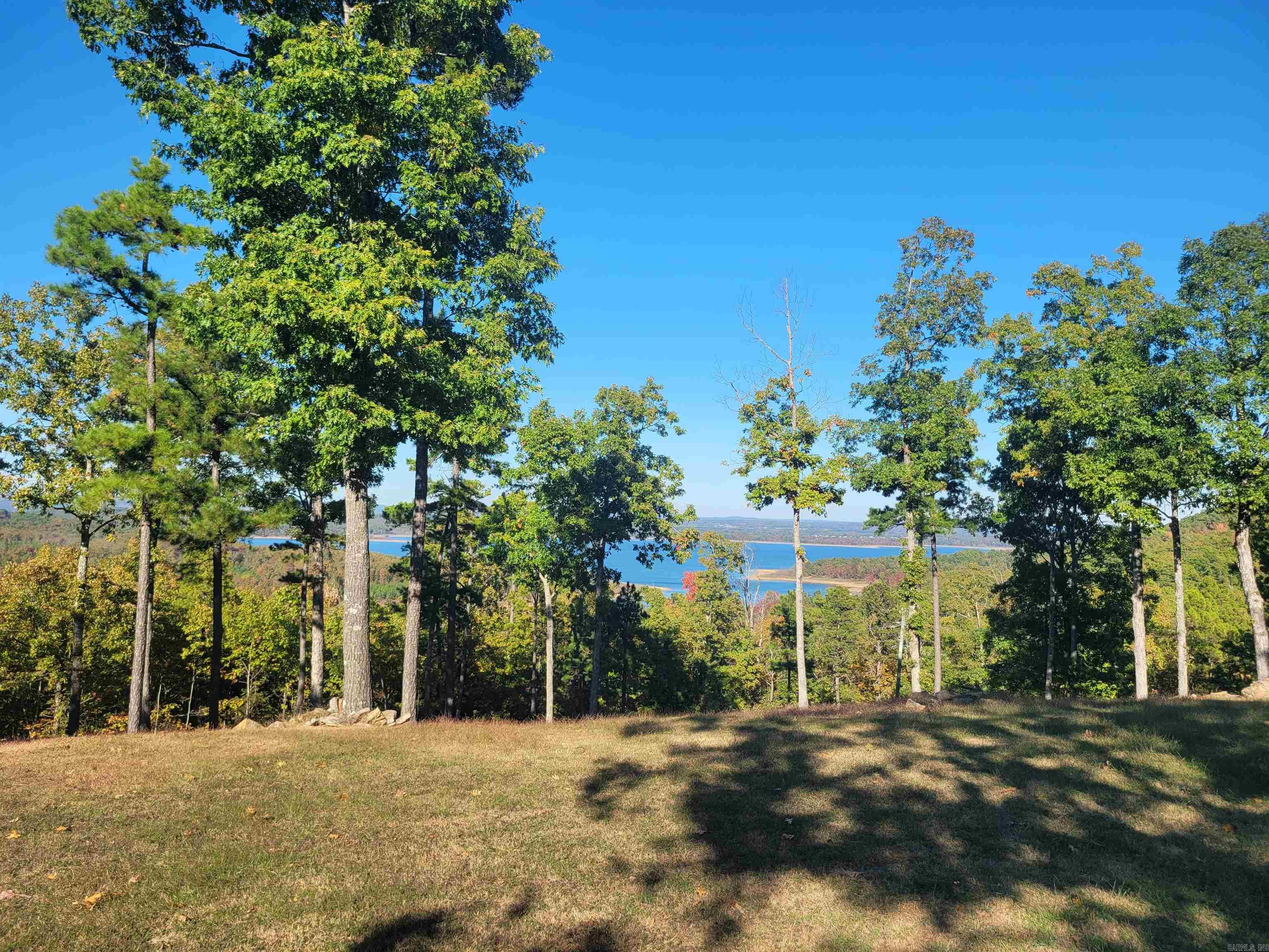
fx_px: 953
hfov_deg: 67.3
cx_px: 634
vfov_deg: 53.1
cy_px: 476
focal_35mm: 26
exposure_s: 1/1513
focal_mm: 5.4
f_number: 1.8
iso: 40
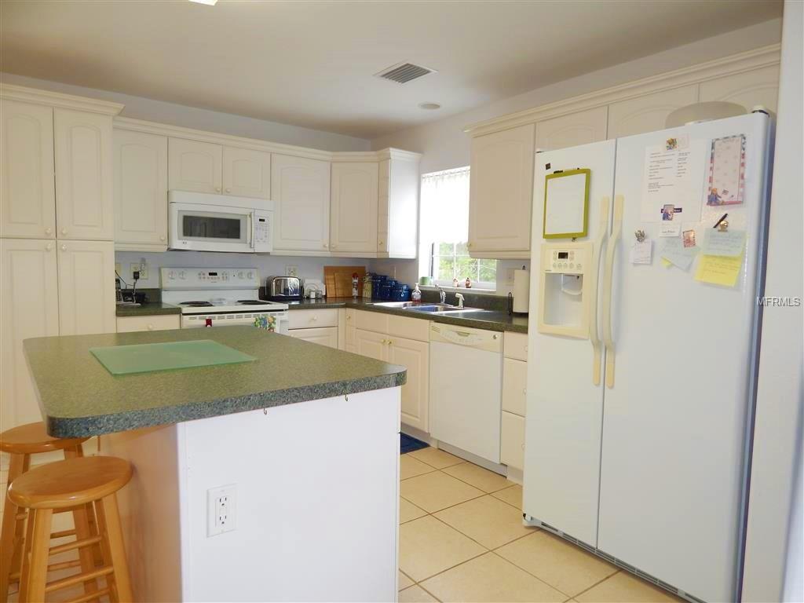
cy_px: 302
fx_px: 534
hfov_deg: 73.9
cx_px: 402
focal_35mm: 23
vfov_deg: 58.9
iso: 125
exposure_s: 1/30
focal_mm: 4
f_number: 3
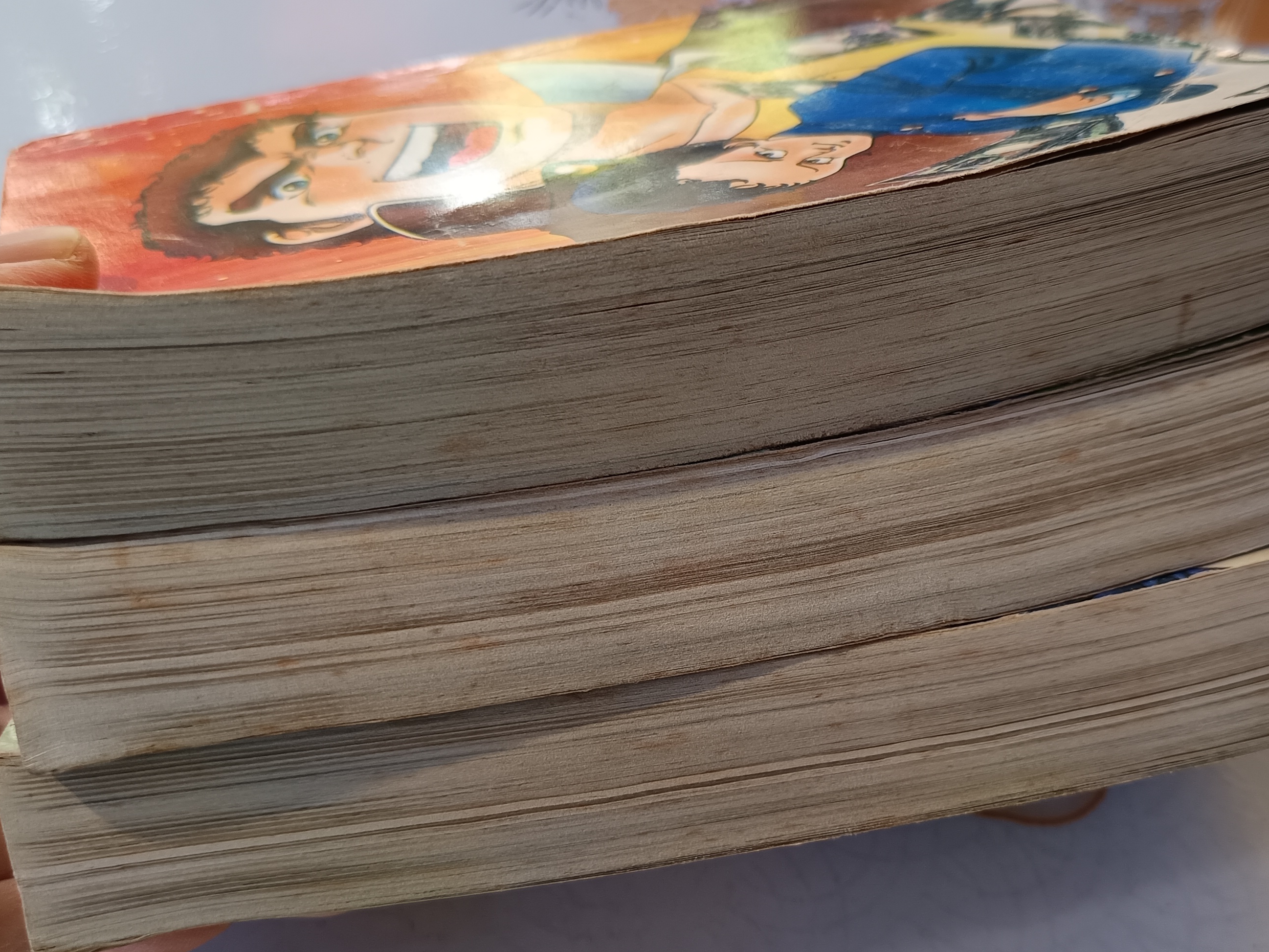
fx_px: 1356
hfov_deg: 49.7
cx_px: 792
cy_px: 538
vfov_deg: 38.6
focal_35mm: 37
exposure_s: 1/50
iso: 260
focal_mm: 5.31
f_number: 1.7
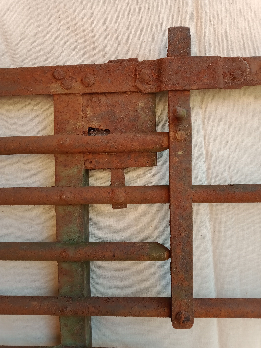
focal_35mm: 27
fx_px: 271
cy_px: 174
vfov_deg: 65.3
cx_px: 130
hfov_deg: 51.4
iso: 126
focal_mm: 3.54
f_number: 2
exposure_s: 1/100
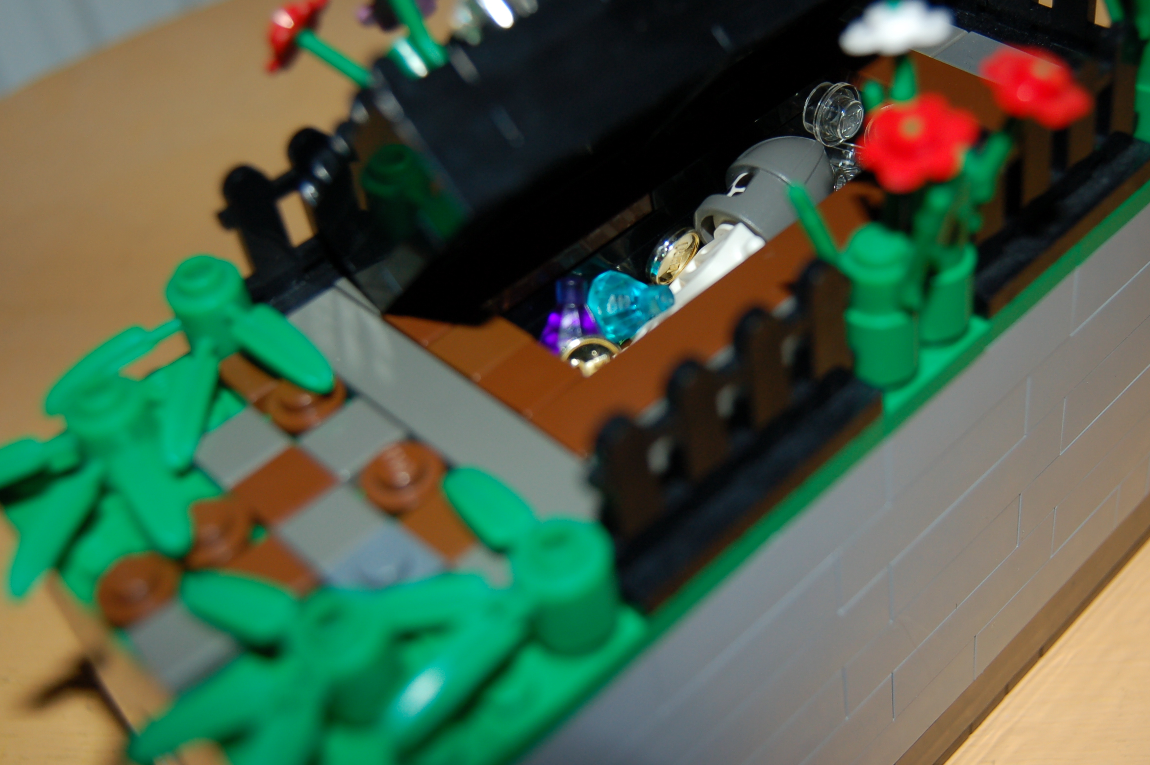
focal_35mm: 50
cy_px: 321
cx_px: 712
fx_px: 1596
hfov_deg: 39.4
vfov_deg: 26.9
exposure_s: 1/60
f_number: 4
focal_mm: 26
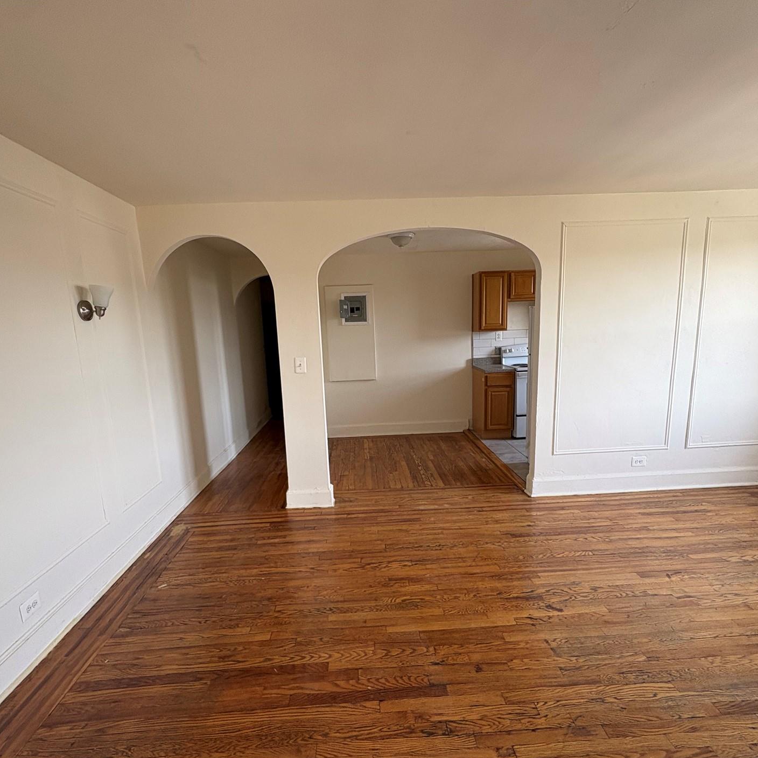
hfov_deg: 80.7
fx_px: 446
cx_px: 375
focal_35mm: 18
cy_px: 412
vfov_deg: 80.5
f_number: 2.2
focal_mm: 2.22
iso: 125
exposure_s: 1/99
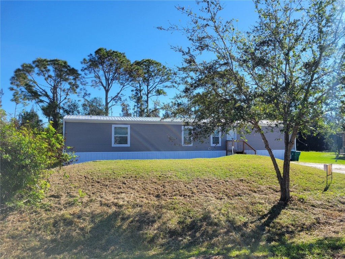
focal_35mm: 26
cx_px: 172
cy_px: 130
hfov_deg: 67.3
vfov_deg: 53.1
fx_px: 259
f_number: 1.8
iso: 40
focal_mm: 5.4
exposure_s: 1/1756
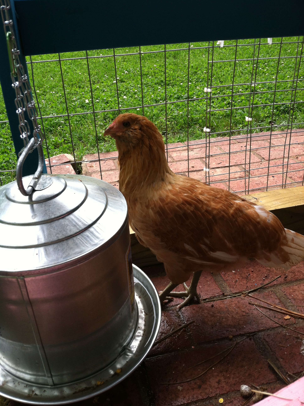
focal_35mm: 35
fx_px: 411
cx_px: 152
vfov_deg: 52.7
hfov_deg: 40.6
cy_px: 203
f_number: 2.8
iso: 80
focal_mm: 3.85
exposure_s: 1/273
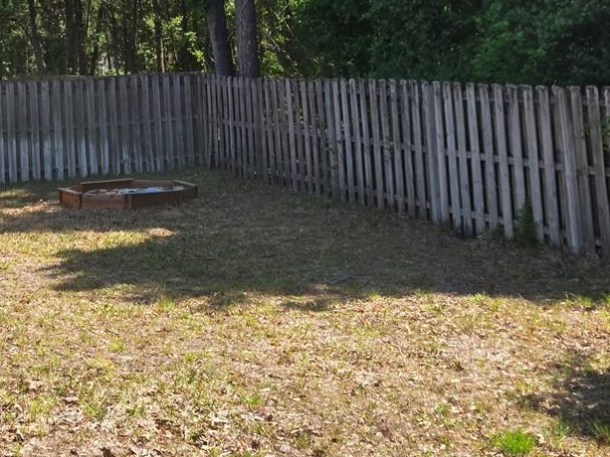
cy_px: 36
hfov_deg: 31.9
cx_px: 201
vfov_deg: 23.7
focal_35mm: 60
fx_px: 1058
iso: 80
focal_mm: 5.4
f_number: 1.8
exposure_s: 1/2192
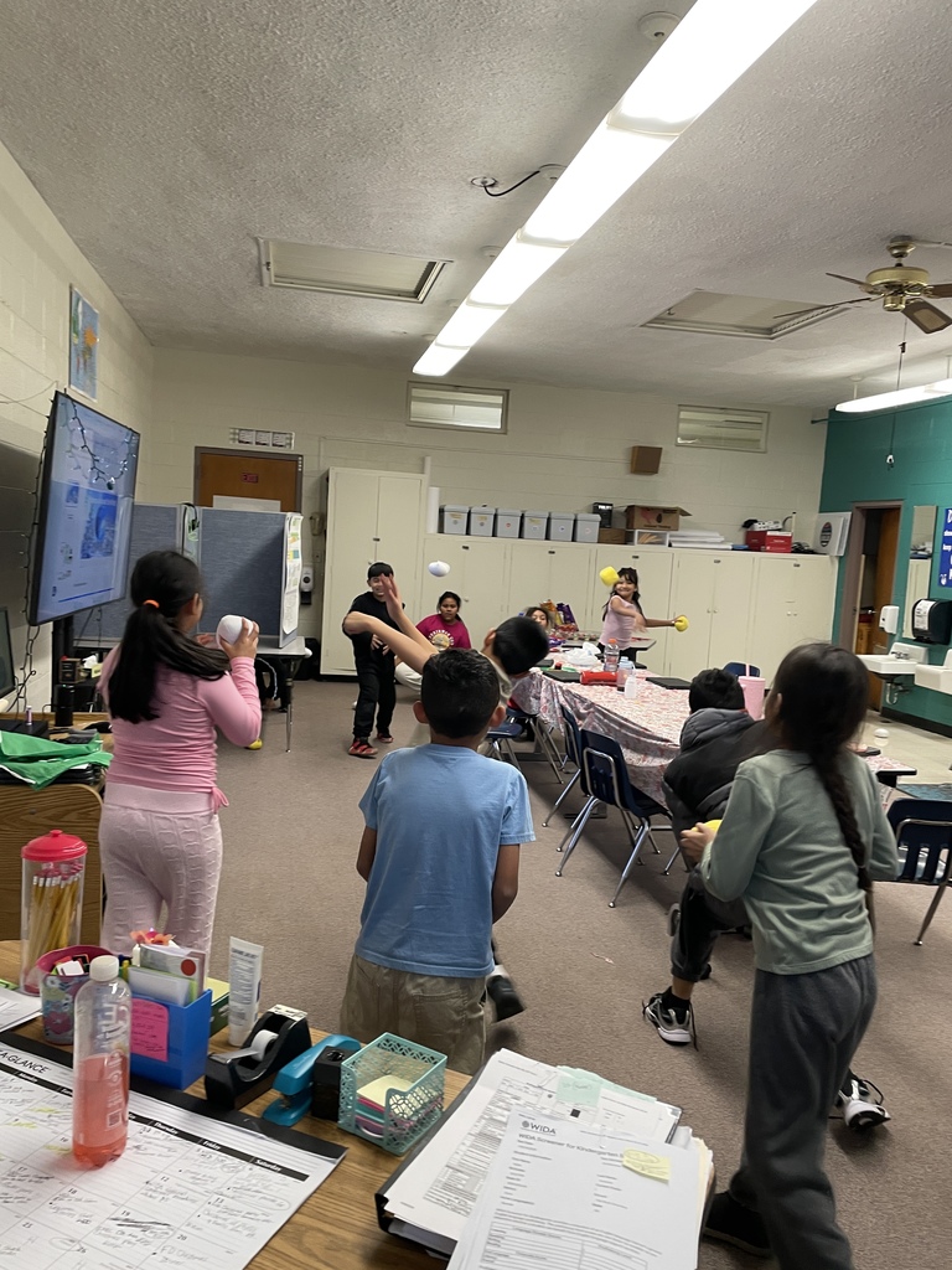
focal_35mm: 26
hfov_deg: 53.1
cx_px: 476
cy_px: 635
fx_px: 953
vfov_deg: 67.3
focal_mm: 4.2
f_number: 1.6
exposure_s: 1/60
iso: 100
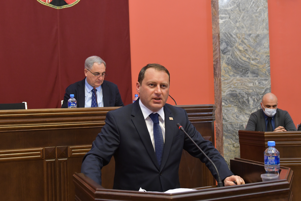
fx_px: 389
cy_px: 100
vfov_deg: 28.9
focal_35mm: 46
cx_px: 150
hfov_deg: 42.3
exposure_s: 1/100
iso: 2000
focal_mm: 31
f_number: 4
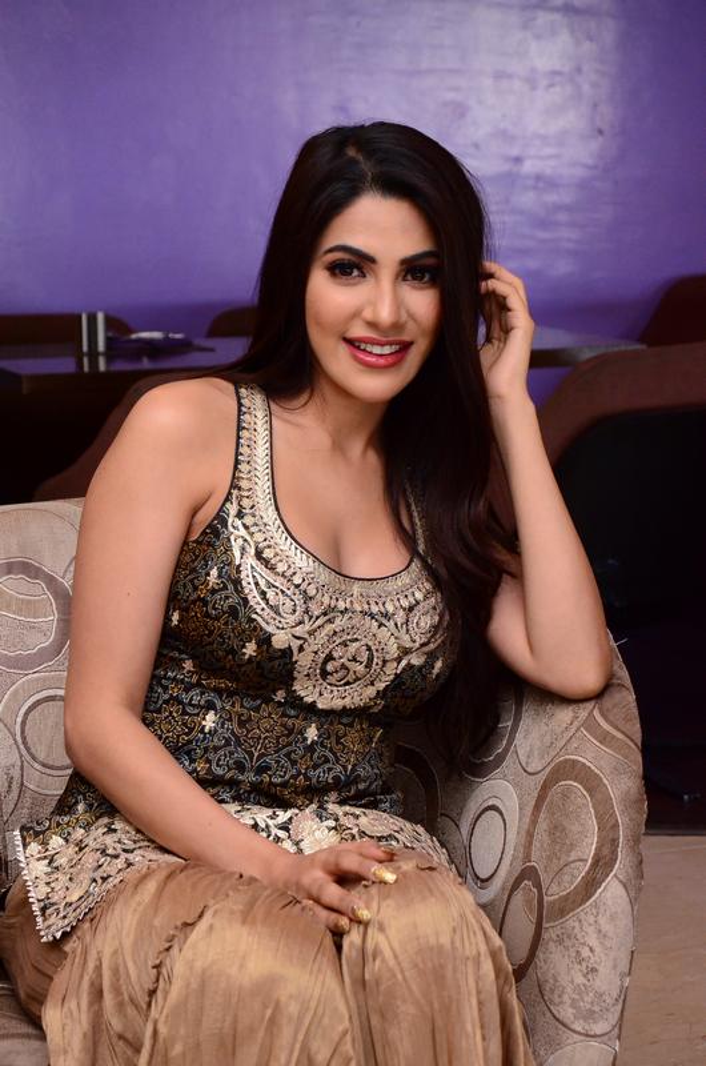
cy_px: 533
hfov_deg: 13.8
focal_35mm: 99
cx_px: 353
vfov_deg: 20.7
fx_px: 2925
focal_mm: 66
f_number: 7.1
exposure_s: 1/125
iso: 2500
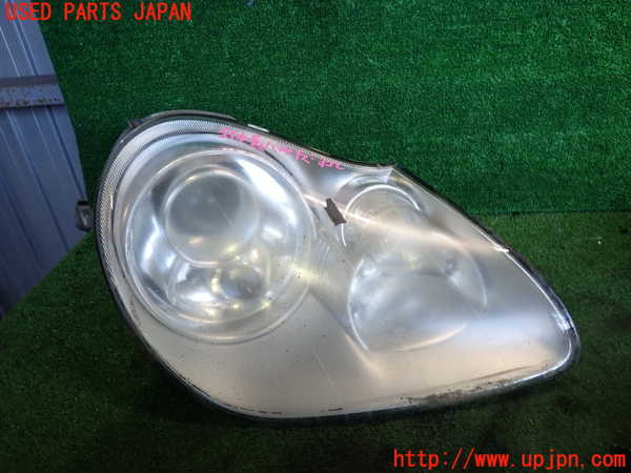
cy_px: 236
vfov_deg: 54.9
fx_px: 456
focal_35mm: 25
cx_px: 316
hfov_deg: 69.4
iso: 200
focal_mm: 4.5
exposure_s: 1/125
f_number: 2
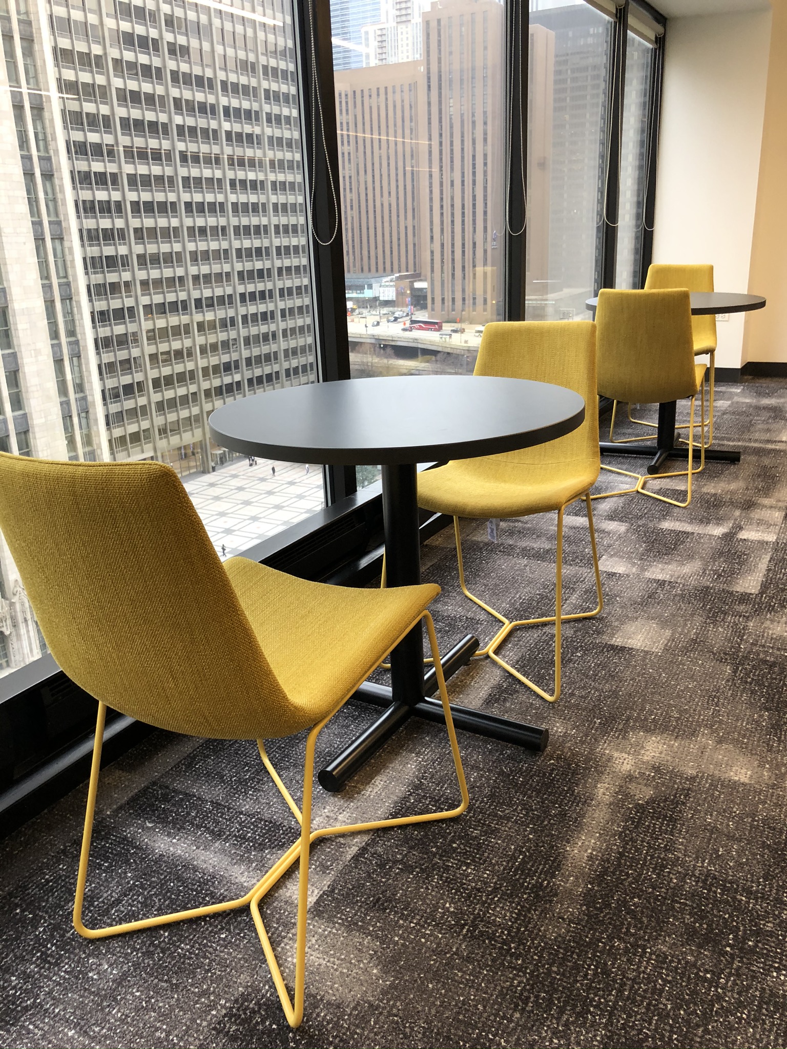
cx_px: 394
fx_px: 849
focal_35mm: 28
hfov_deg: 49.7
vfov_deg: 63.4
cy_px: 524
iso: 25
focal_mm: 4
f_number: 1.8
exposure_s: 1/30
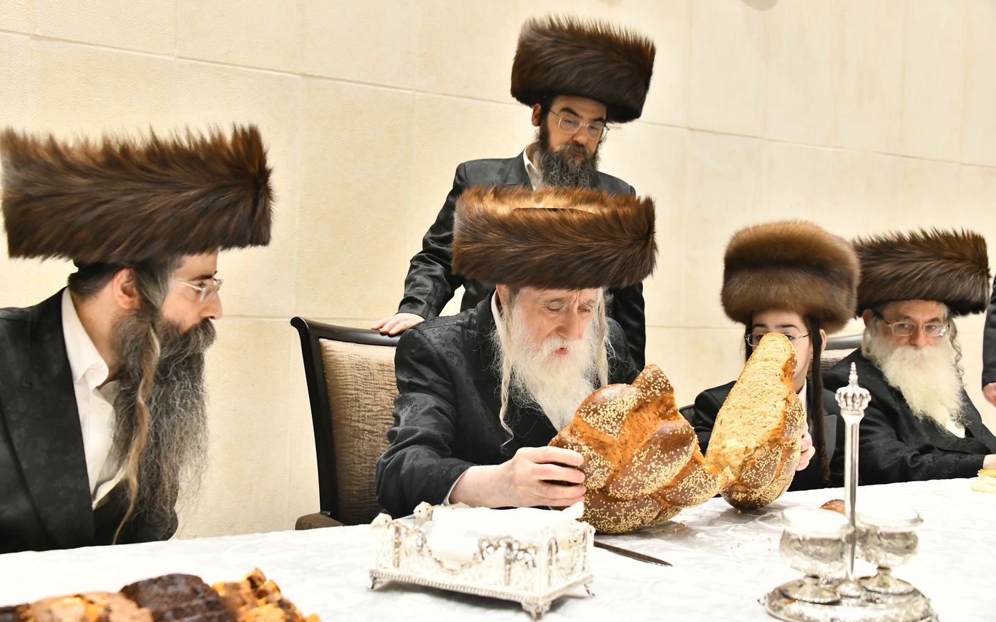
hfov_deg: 48.2
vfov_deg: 31.2
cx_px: 497
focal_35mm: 41
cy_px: 298
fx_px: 1113
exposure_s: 1/250
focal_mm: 40
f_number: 5.6
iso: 2500
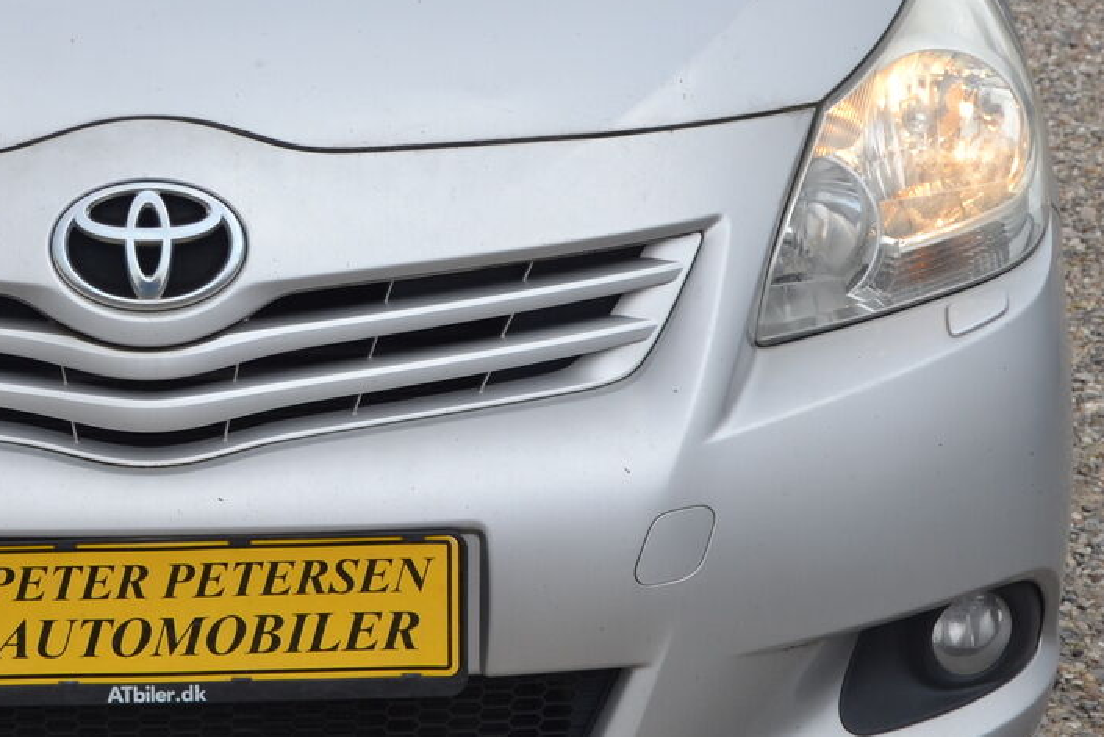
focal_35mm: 106
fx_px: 3251
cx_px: 158
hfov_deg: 19.0
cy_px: 95
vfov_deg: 12.8
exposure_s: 1/250
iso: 100
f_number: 8
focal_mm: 26
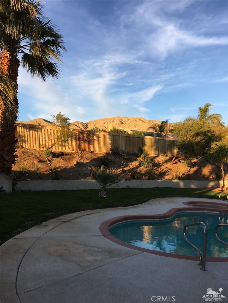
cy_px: 152
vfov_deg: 61.6
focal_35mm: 29
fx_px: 255
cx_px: 114
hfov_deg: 48.2
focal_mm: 4.15
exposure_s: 1/450
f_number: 2.2
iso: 25
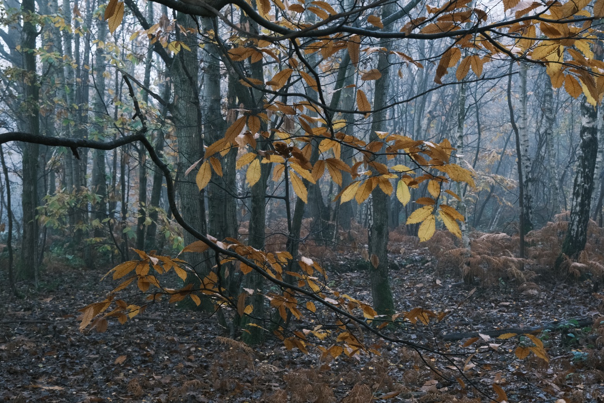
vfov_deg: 25.1
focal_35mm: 54
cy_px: 202
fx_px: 906
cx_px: 302
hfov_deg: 36.9
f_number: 5
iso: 2500
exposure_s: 1/105
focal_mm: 35.8
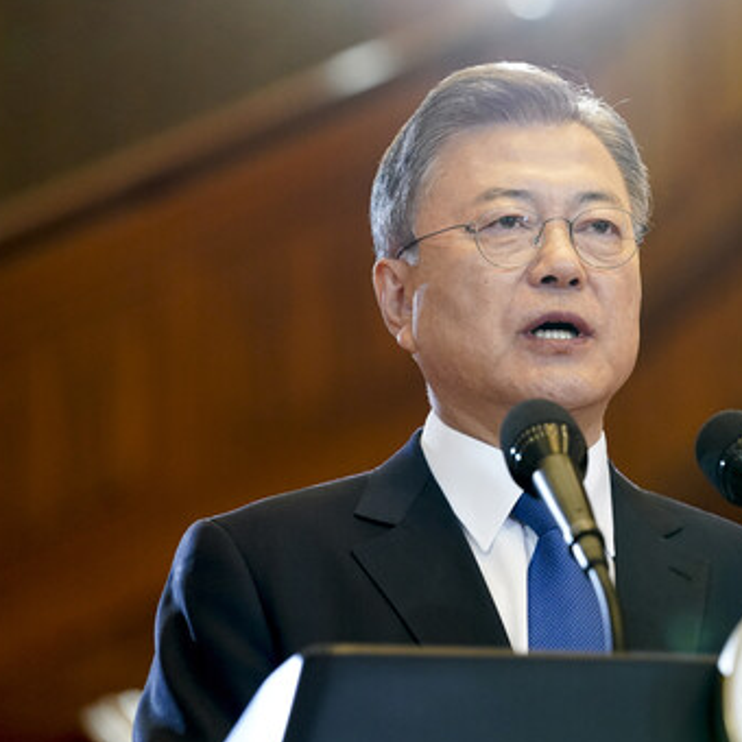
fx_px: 5602
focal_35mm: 231
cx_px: 642
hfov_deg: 7.6
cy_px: 336
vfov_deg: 7.6
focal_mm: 154
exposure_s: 1/400
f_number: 4
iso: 4000
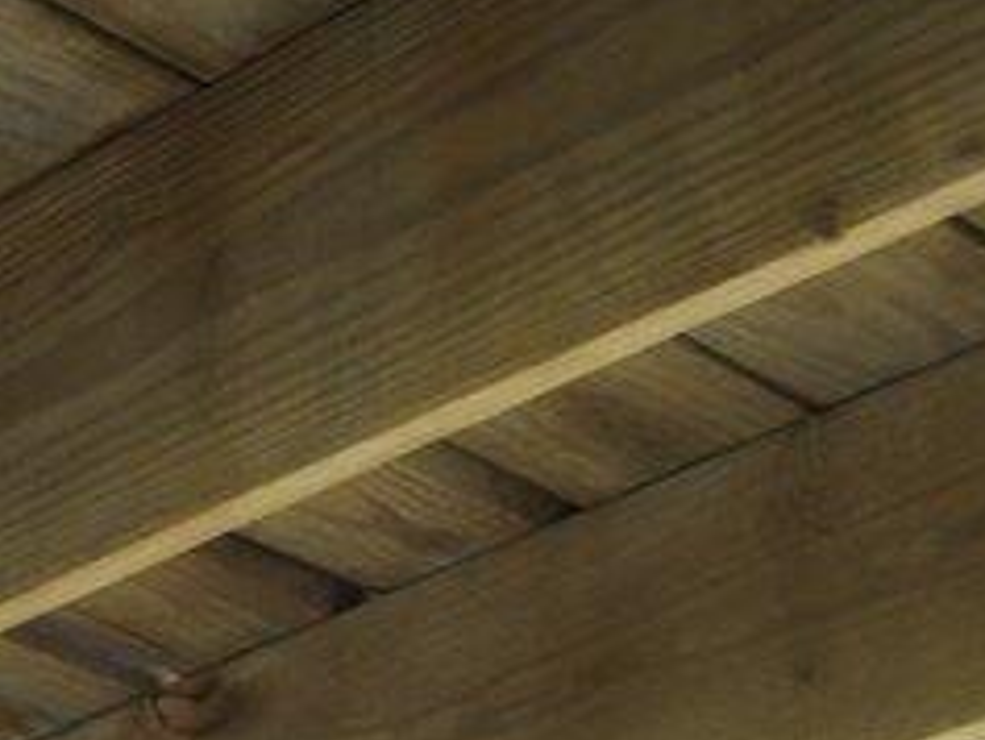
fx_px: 3786
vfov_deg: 8.4
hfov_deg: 10.2
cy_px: 2530
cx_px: -2066
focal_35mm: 133
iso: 400
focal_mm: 16
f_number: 11
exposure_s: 1/125
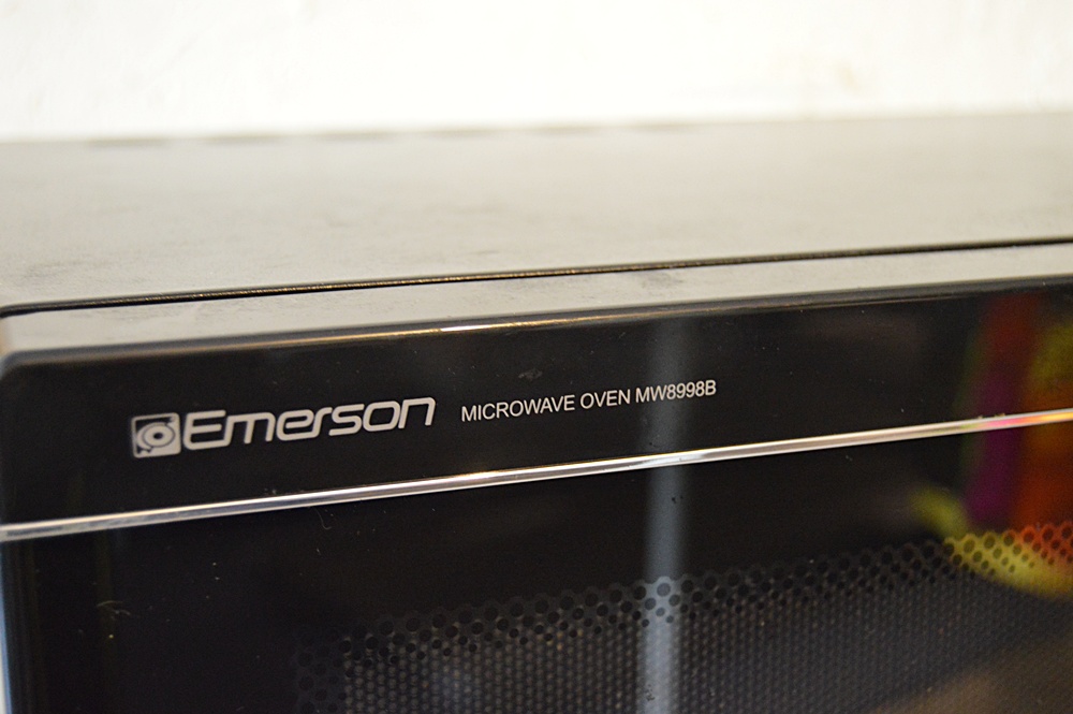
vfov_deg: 25.7
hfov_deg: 37.9
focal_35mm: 52
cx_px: 536
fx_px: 1563
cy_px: 357
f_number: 4.5
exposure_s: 1/20
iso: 3200
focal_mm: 35
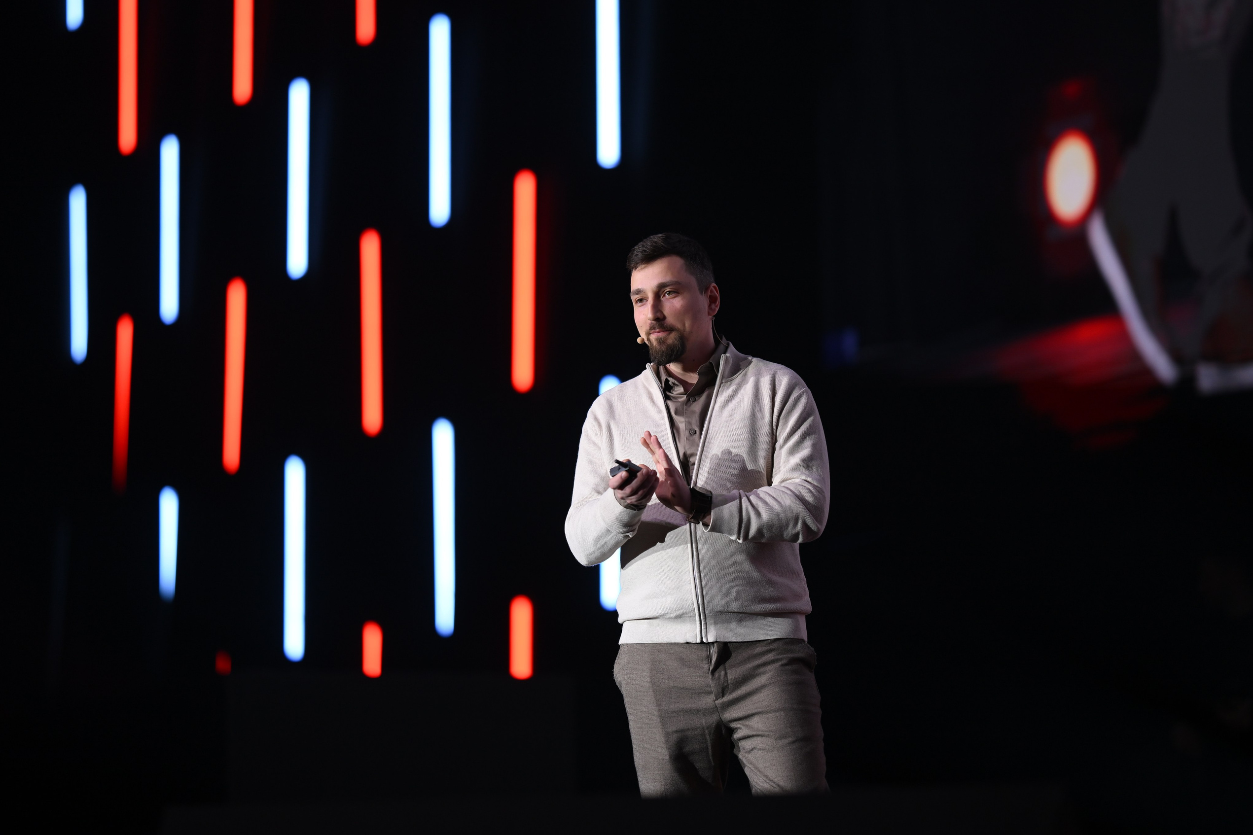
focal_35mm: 136
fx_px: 4733
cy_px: 415
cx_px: 630
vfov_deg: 10.1
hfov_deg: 15.1
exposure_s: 1/320
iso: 320
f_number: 1.8
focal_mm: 135
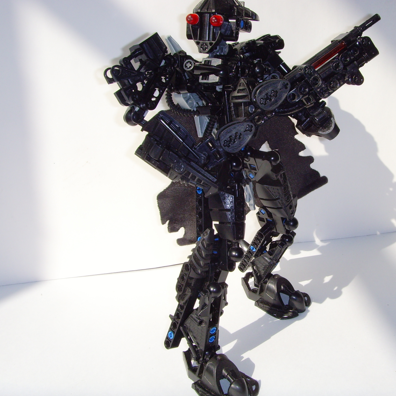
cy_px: 194
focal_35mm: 47
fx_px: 608
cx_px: 255
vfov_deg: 36.1
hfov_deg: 35.8
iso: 100
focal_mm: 6.6
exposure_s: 1/350
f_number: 6.3
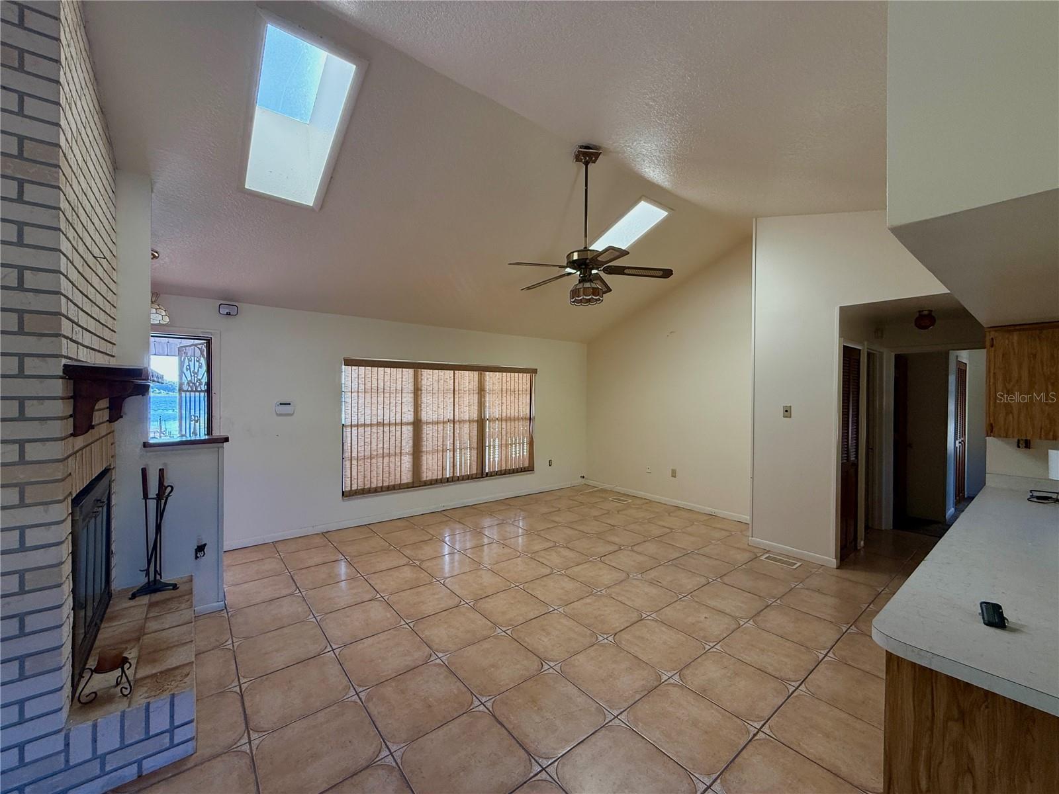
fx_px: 428
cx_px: 530
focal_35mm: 14
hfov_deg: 102.1
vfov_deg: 85.7
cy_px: 397
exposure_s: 1/99
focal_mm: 2.22
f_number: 2.2
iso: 125
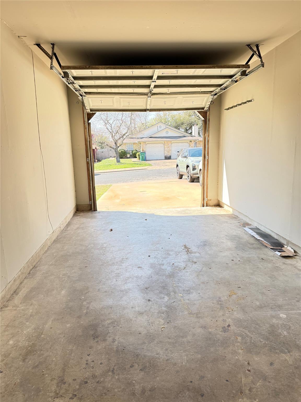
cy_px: 201
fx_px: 278
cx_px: 150
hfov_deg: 56.8
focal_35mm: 24
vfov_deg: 71.6
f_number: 1.78
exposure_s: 1/368
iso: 100
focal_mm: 6.76
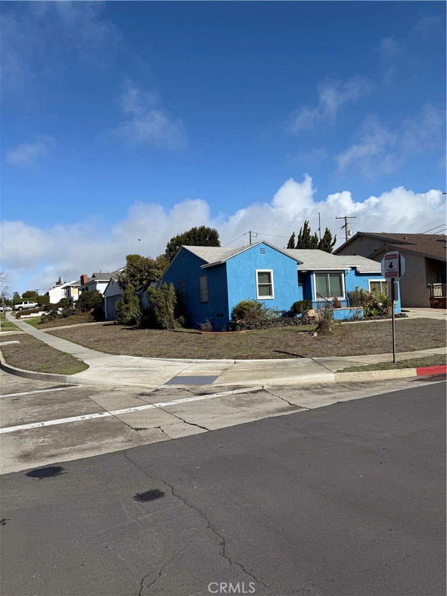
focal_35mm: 24
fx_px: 413
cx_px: 224
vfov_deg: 71.6
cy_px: 298
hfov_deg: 56.8
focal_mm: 6.76
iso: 80
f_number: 1.78
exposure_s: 1/6711
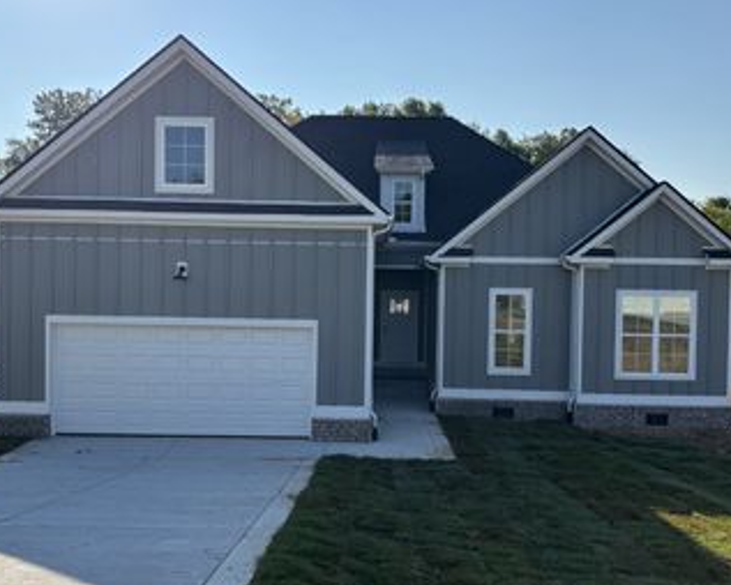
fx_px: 866
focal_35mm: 40
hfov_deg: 45.8
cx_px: 360
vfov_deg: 37.4
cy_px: 314
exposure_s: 1/4425
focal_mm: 5.96
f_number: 1.6
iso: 50
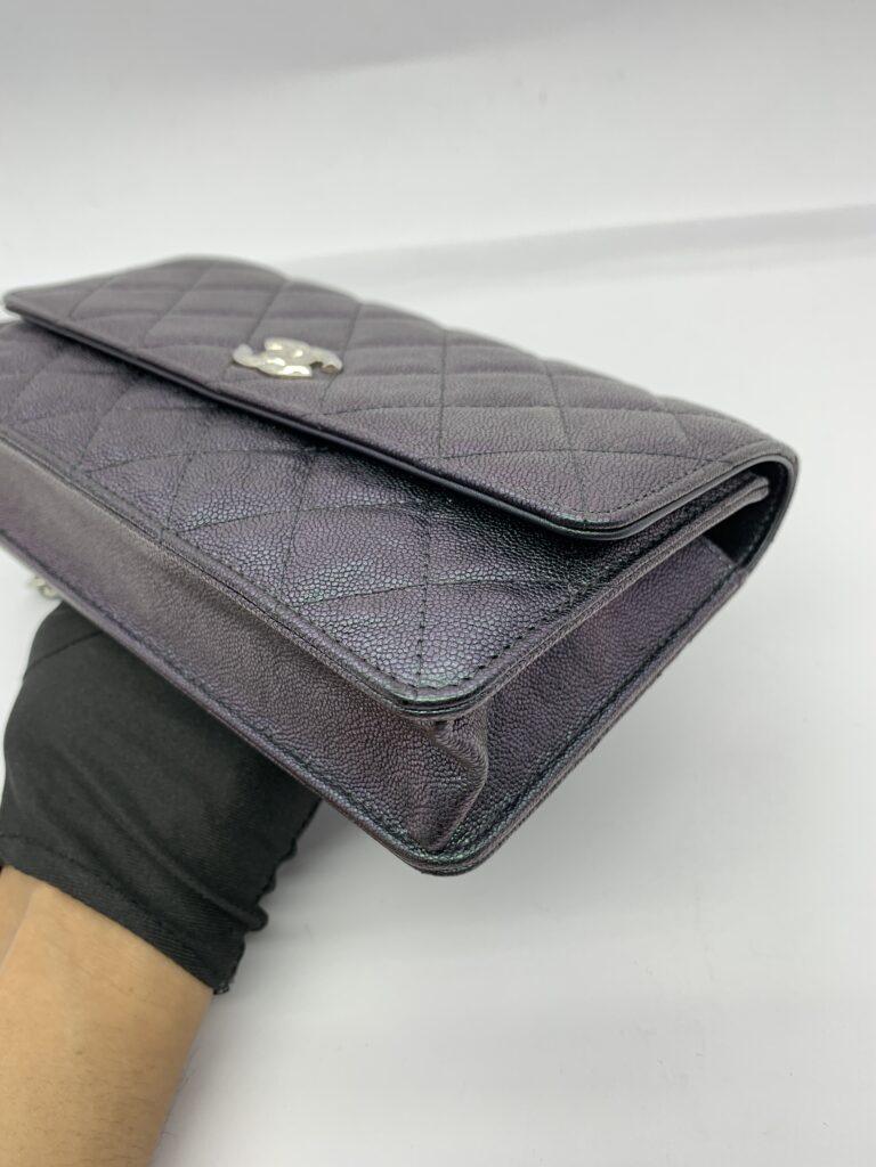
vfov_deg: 67.3
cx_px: 438
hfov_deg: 53.1
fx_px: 877
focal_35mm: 26
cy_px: 584
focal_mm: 4.25
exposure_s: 1/100
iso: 80
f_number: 1.8
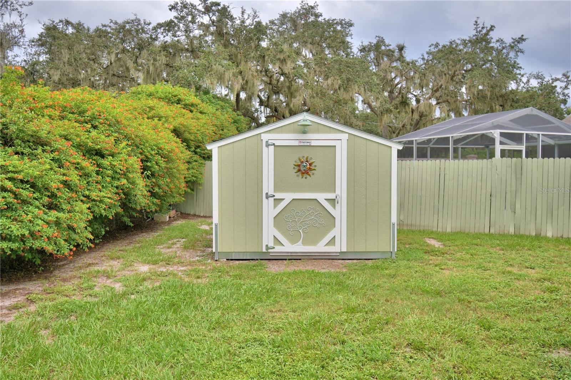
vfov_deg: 43.6
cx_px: 286
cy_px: 190
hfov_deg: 61.9
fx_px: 476
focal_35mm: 30
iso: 180
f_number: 5.6
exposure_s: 1/500
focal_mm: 20
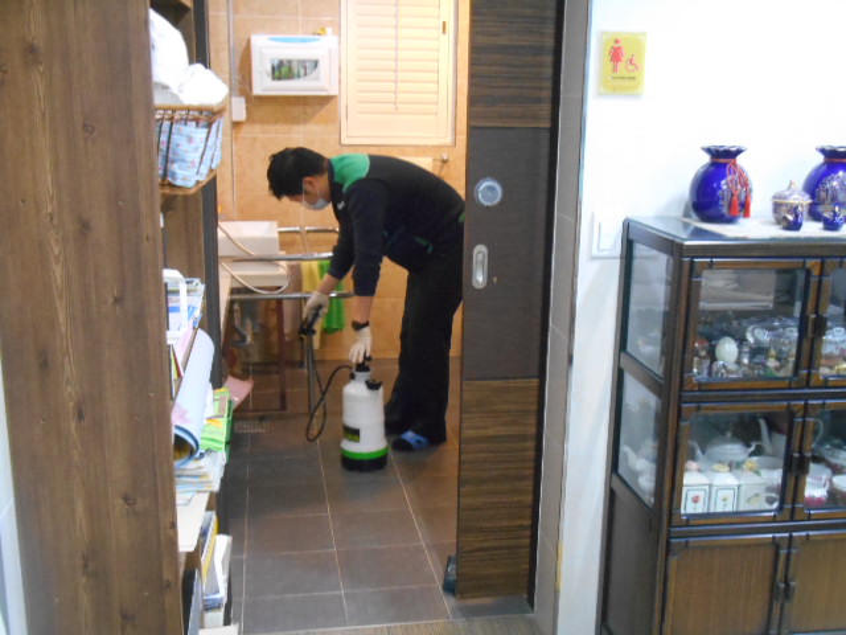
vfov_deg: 35.1
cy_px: 318
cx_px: 423
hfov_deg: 45.8
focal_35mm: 41
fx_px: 1002
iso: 800
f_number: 3.9
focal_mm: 7.2
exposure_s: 1/8
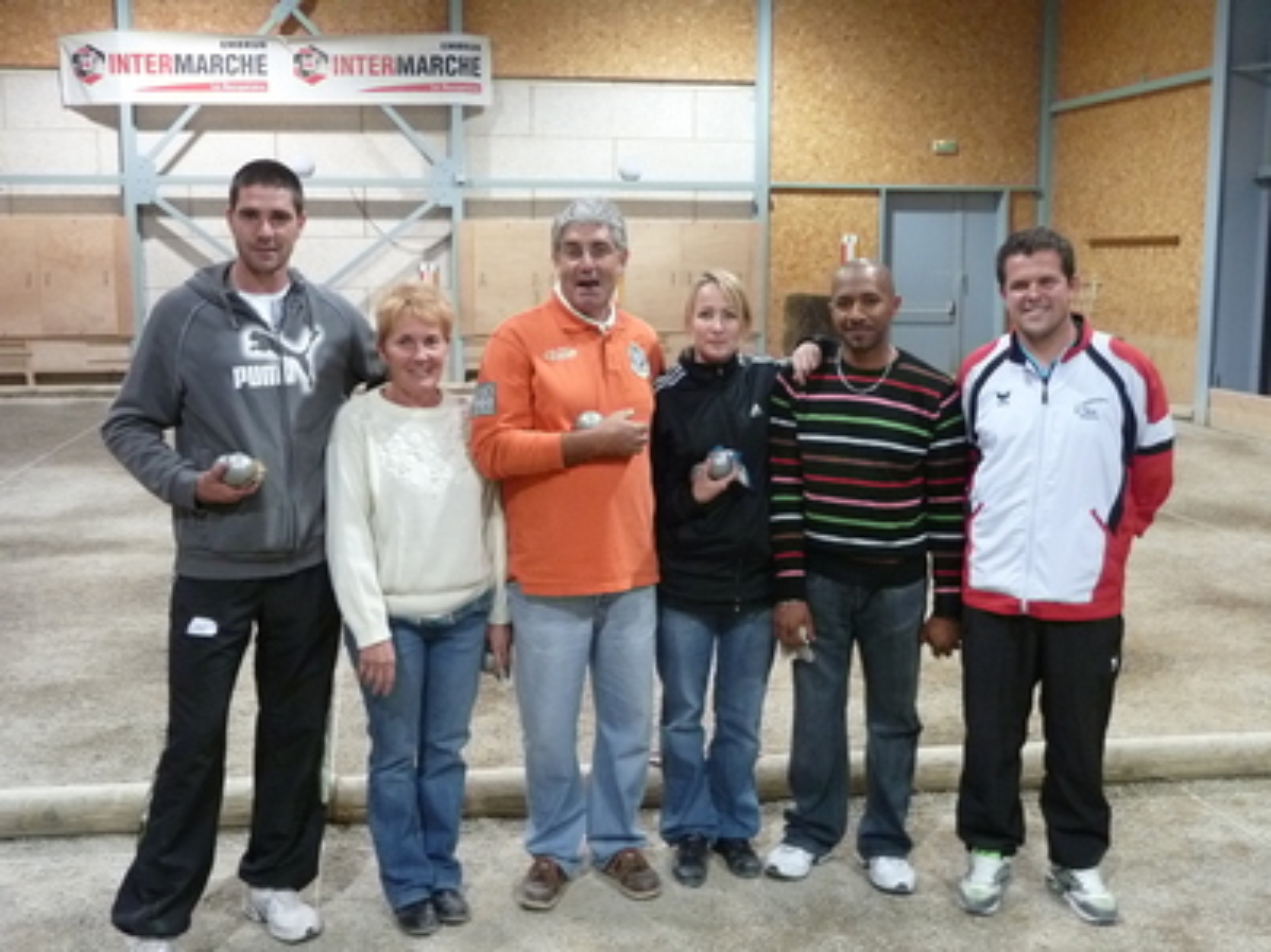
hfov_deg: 46.8
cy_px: 476
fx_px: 1468
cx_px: 636
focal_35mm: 40
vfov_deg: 35.9
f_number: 3.6
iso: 400
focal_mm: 6.5
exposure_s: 1/10
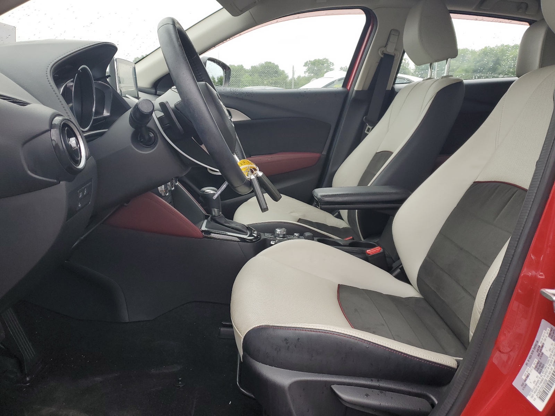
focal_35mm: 26
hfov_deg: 67.3
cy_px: 208
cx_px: 278
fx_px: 417
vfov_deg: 53.1
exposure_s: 1/233
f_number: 1.5
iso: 50
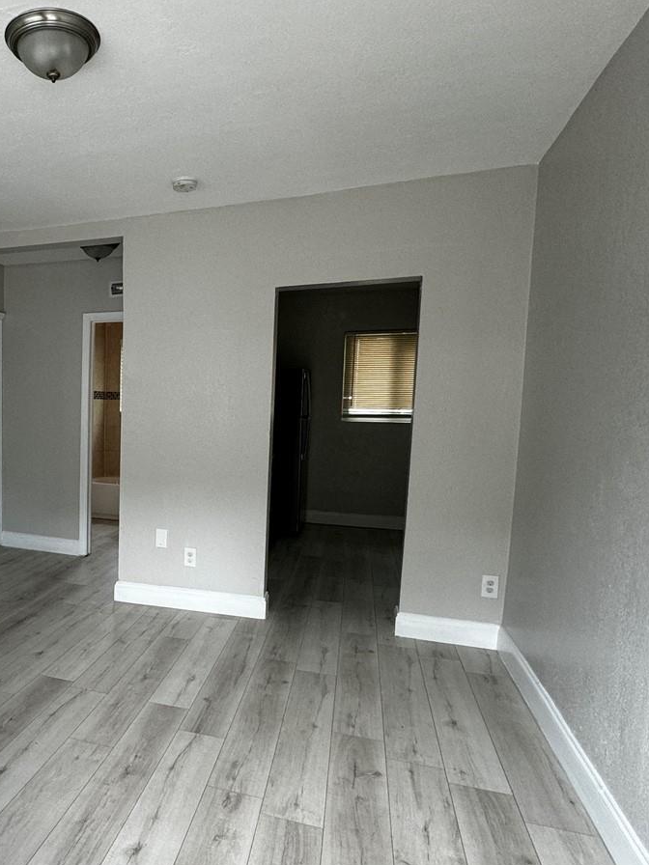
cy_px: 469
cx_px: 96
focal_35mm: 25
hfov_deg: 50.2
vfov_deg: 69.3
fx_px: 625
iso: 125
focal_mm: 2.22
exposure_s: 1/120
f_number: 2.2
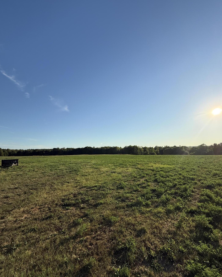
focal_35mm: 15
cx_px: 112
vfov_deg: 96.6
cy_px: 149
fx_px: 123
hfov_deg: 84.0
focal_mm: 2.22
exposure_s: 1/2841
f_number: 2.2
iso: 50
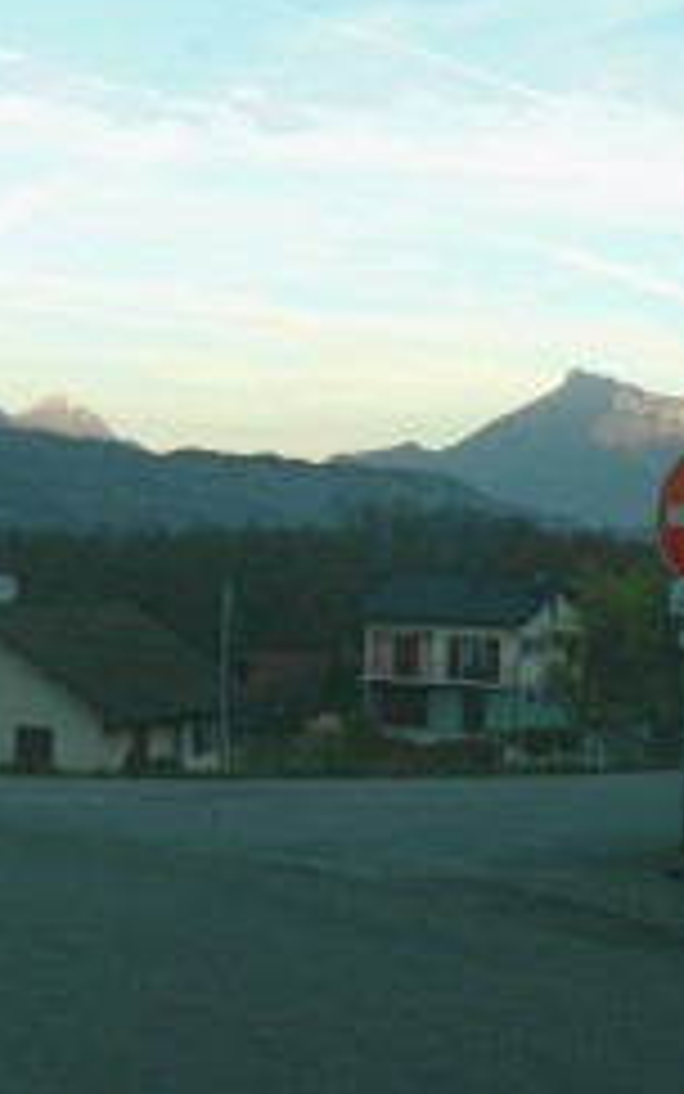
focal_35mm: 58
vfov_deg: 35.1
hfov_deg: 22.3
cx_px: 430
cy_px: 495
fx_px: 1729
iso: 80
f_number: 2.8
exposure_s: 1/200
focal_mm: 6
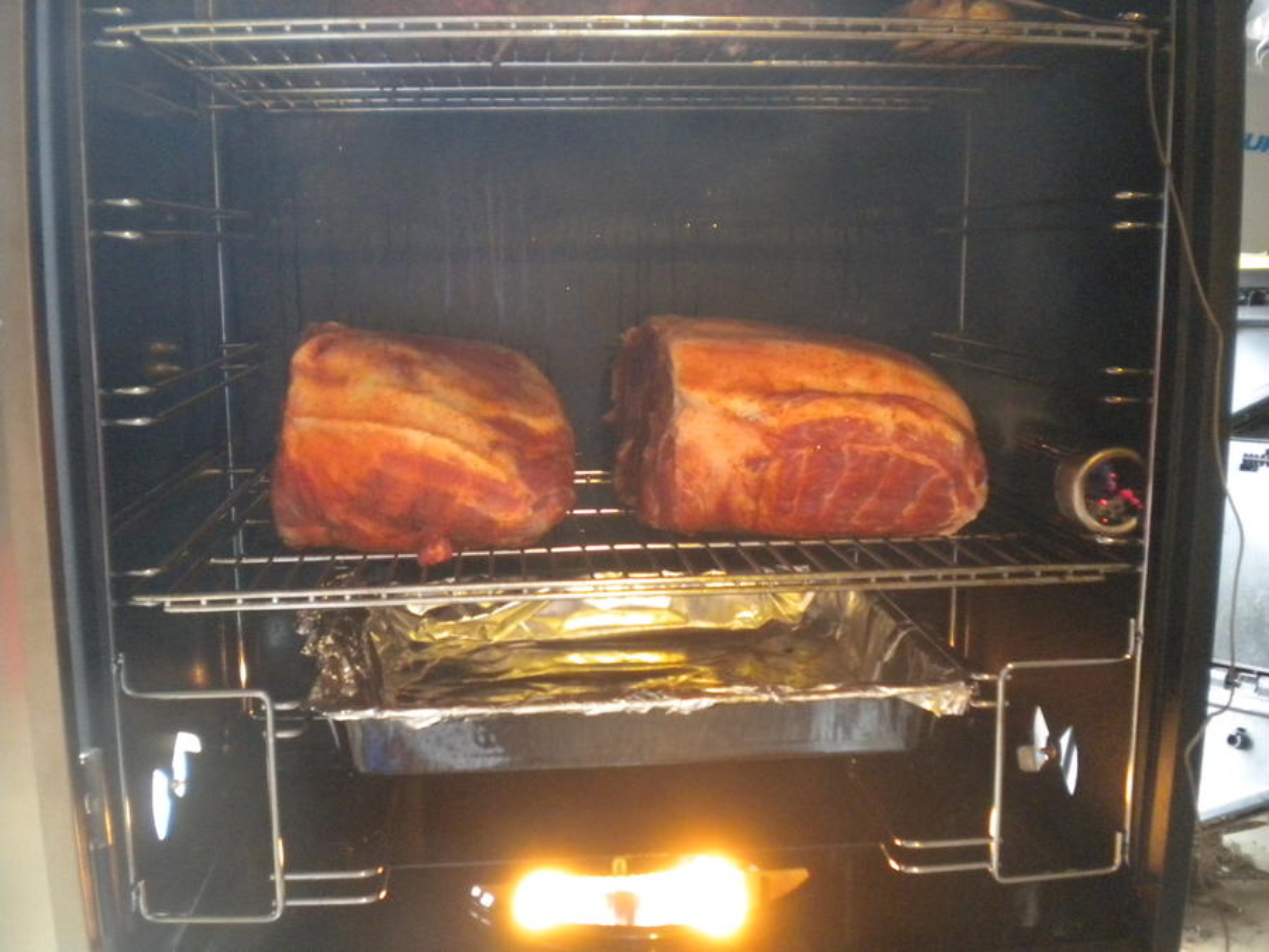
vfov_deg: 40.7
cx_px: 634
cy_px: 476
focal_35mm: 35
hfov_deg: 52.6
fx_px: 1283
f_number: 3.1
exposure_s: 1/8
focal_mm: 6.3
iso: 800
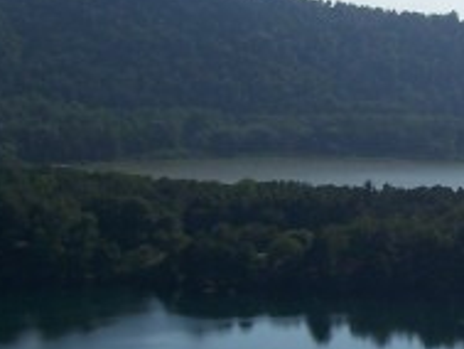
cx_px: 533
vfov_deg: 12.9
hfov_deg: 16.5
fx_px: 1542
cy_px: 160
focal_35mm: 115
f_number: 5.6
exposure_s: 1/1000
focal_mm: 5.6
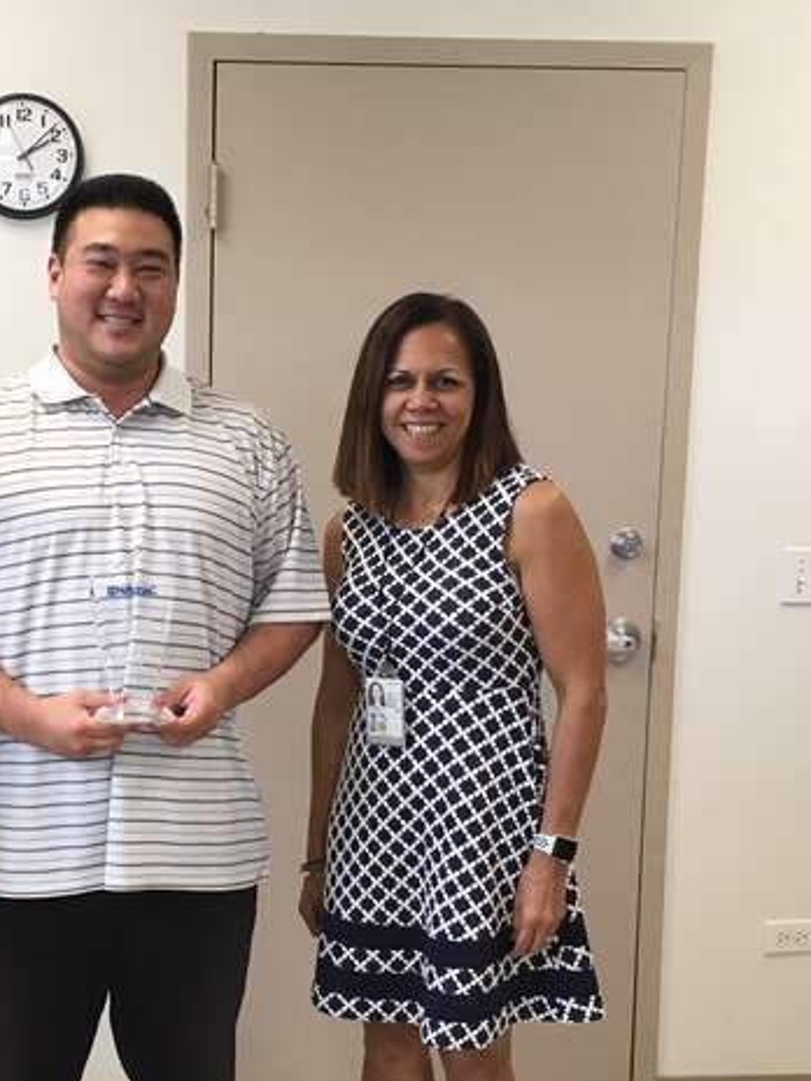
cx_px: 124
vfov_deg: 38.1
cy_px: 641
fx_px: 1562
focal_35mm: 50
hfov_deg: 28.3
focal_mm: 4.15
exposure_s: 1/30
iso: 32
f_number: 2.2
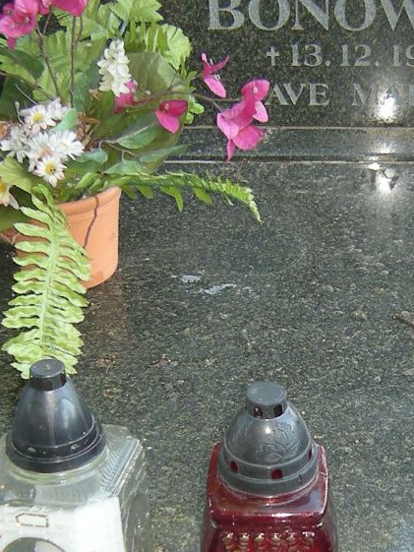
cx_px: 286
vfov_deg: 20.2
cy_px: 365
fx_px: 1546
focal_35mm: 97
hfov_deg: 15.2
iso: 64
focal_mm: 4.7
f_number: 2.8
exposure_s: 1/51.1
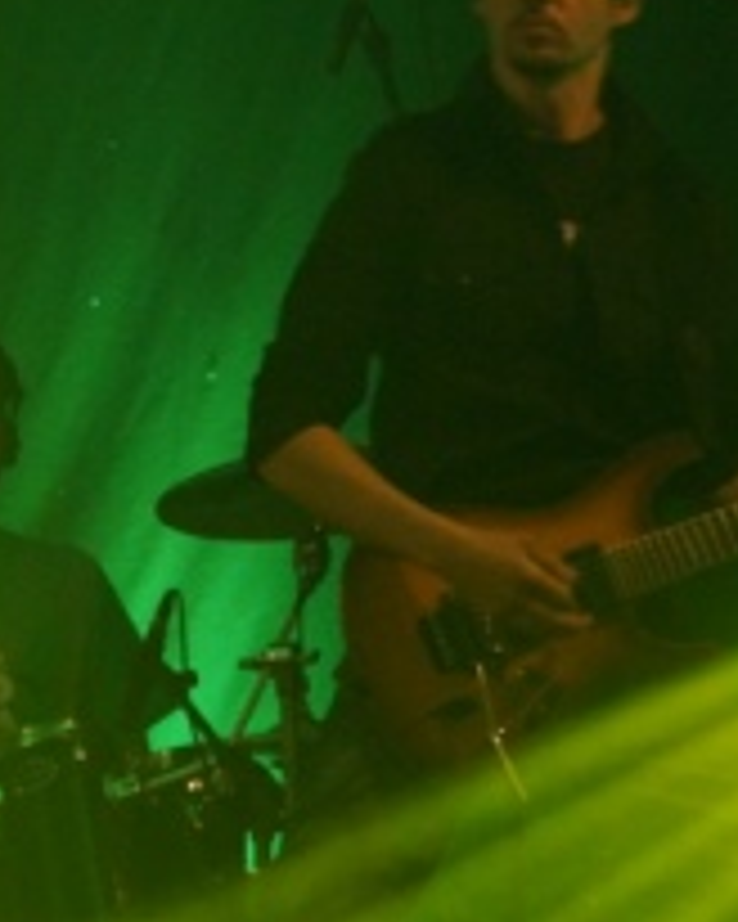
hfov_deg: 3.9
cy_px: 441
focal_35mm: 399
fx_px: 10894
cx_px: 526
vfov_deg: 4.8
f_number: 5.6
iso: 3200
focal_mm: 130
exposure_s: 1/50
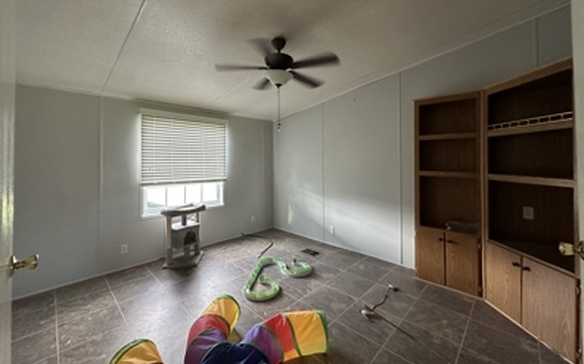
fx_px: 239
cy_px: 158
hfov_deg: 101.5
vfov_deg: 74.3
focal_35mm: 15
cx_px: 292
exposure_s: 1/60
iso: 400
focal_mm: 2.22
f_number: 2.2
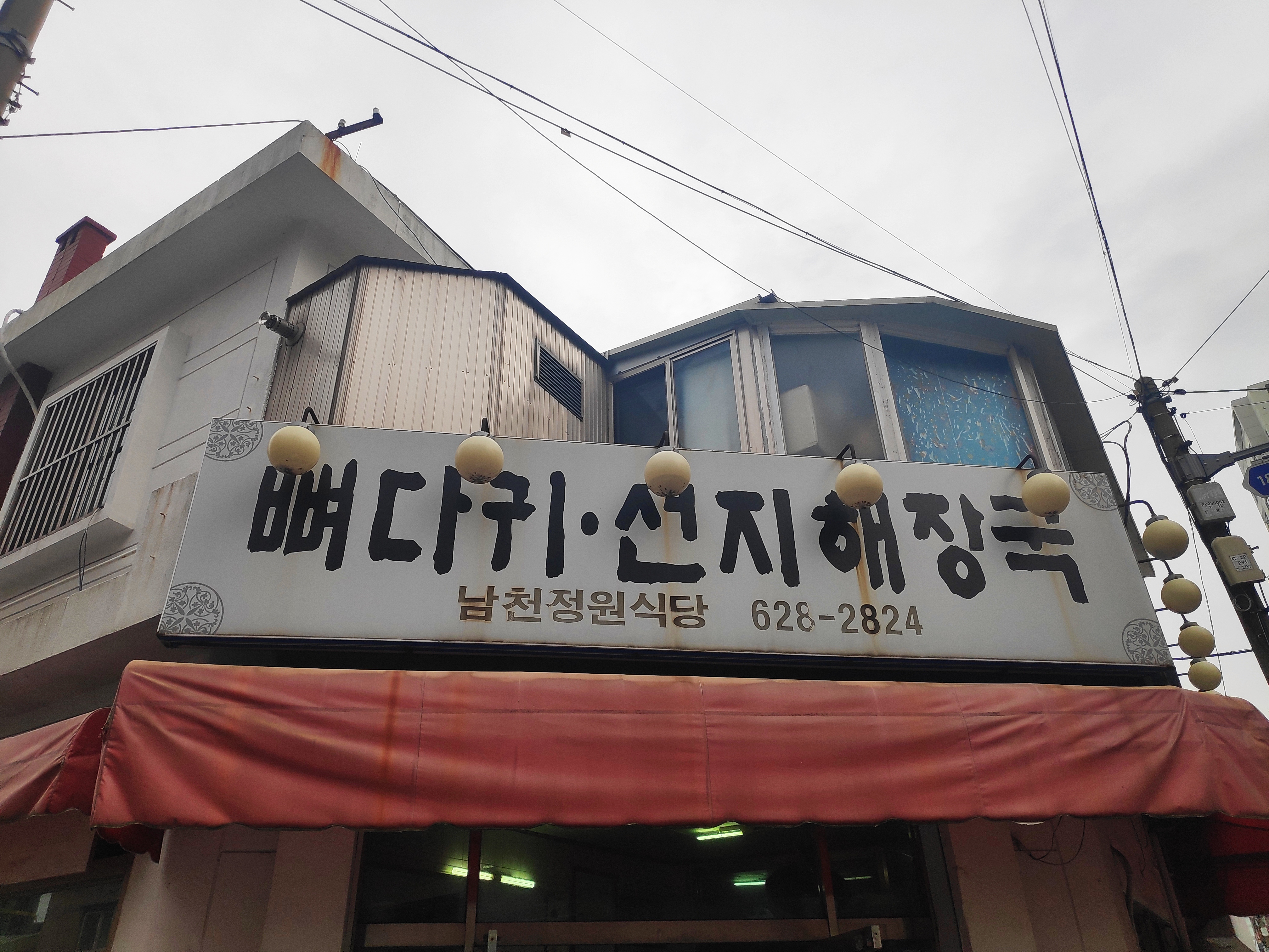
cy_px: 476
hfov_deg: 81.7
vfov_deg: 66.0
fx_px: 733
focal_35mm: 20
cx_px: 634
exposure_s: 1/1477
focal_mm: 3.94
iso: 100
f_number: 1.9
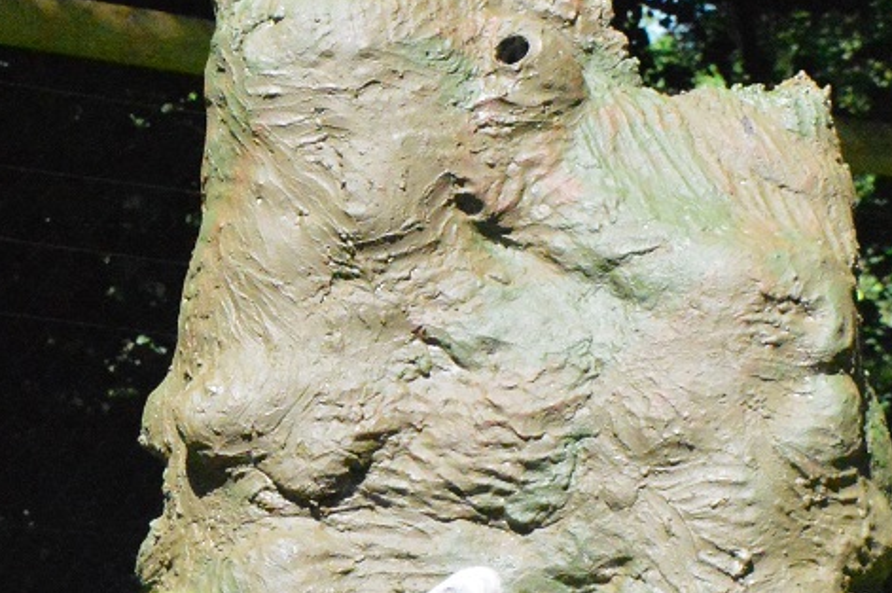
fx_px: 7047
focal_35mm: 285
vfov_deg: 4.8
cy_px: 466
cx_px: 212
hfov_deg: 7.2
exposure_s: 1/4000
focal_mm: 55
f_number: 10
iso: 6400
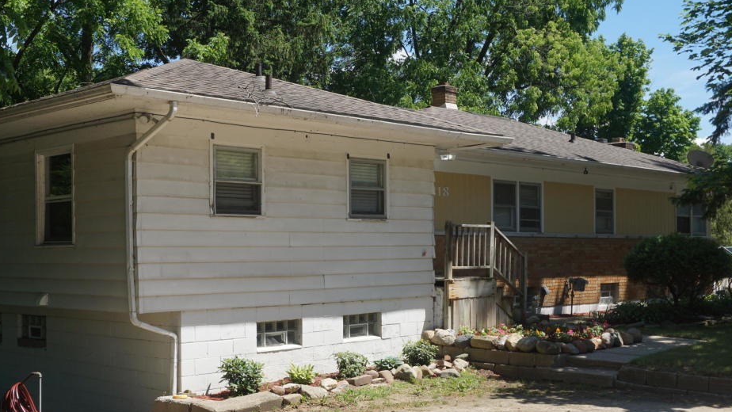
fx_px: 912
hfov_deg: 43.7
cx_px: 332
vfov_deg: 25.4
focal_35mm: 47
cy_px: 257
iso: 200
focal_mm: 24
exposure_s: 1/125
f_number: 14
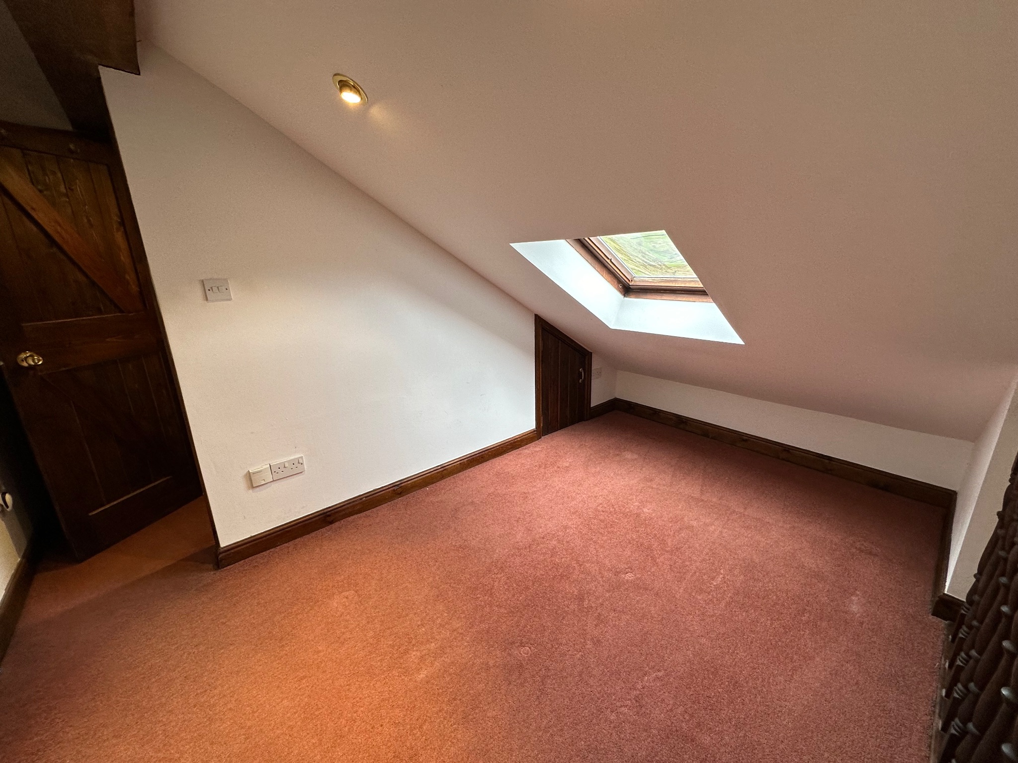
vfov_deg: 85.7
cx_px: 509
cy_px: 382
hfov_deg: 102.1
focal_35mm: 14
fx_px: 412
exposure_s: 1/100
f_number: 2.2
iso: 100
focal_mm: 2.22
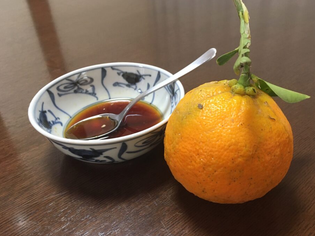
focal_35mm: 33
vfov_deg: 42.9
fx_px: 300
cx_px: 173
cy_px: 128
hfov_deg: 55.3
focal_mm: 4.15
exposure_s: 1/30
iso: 125
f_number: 2.2
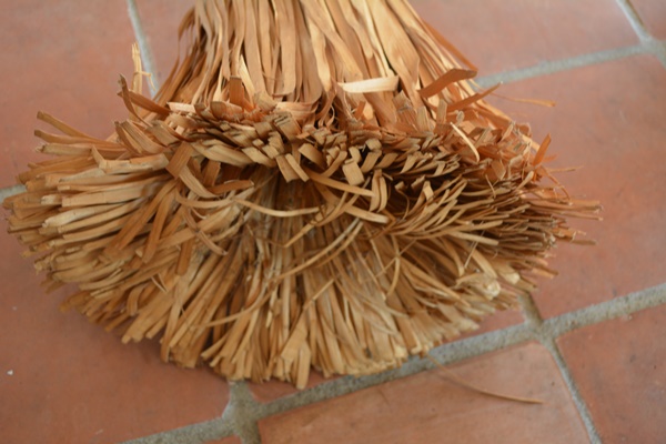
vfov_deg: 30.8
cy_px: 222
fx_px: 805
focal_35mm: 44
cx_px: 333
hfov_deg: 45.0
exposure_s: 1/60
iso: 640
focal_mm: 29
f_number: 4.5
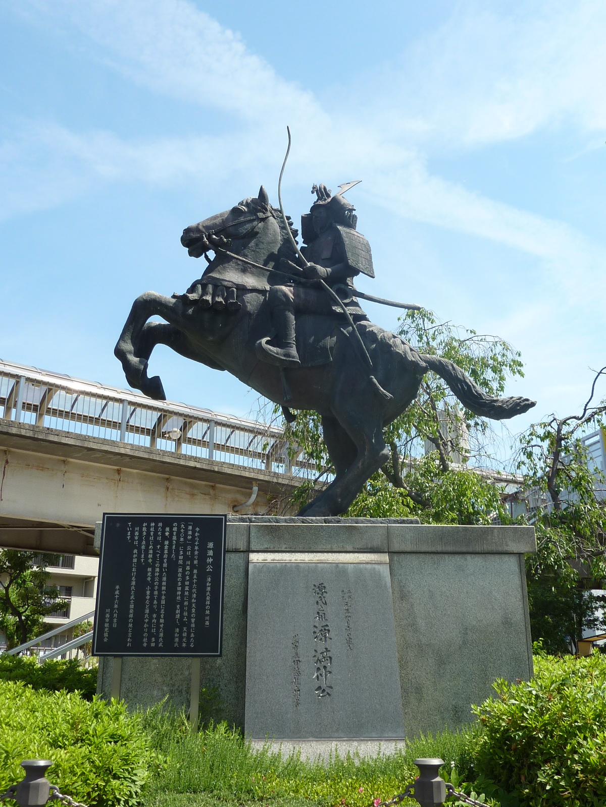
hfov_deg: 44.2
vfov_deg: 56.8
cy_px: 404
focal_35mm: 32
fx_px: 747
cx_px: 303
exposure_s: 1/400
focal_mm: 4.1
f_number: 4
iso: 80
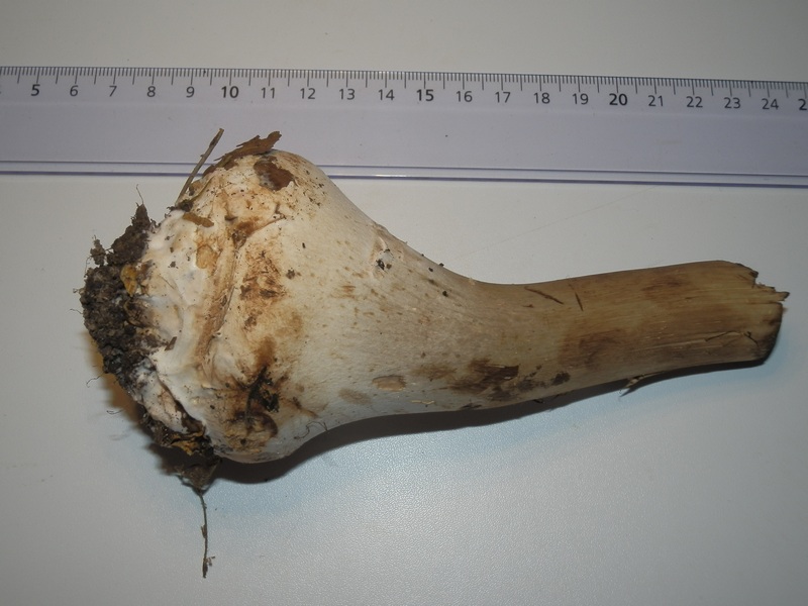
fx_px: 864
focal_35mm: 37
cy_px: 303
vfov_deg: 38.7
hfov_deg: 50.1
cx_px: 404
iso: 80
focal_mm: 6.7
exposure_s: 1/40
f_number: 9.9
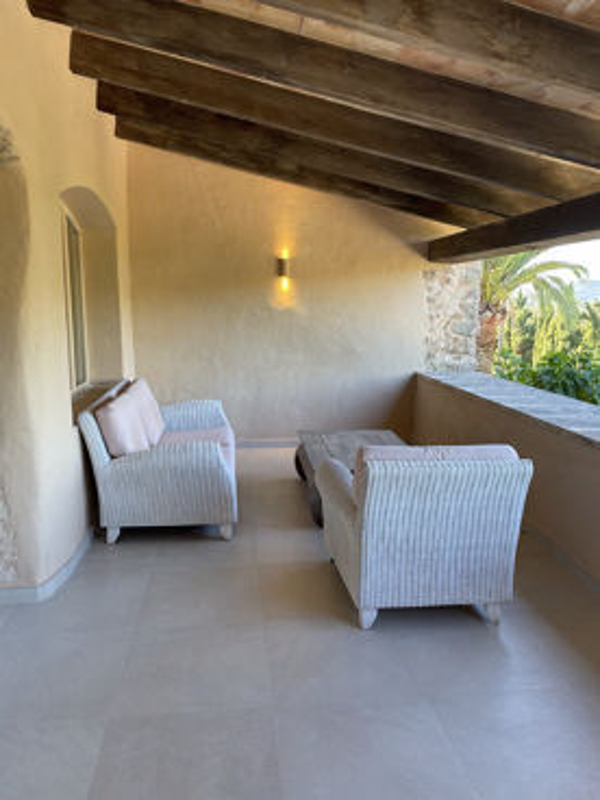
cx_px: 300
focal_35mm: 26
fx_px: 601
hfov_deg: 53.1
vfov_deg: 67.3
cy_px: 400
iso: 40
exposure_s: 1/121
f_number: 1.6
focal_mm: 4.2
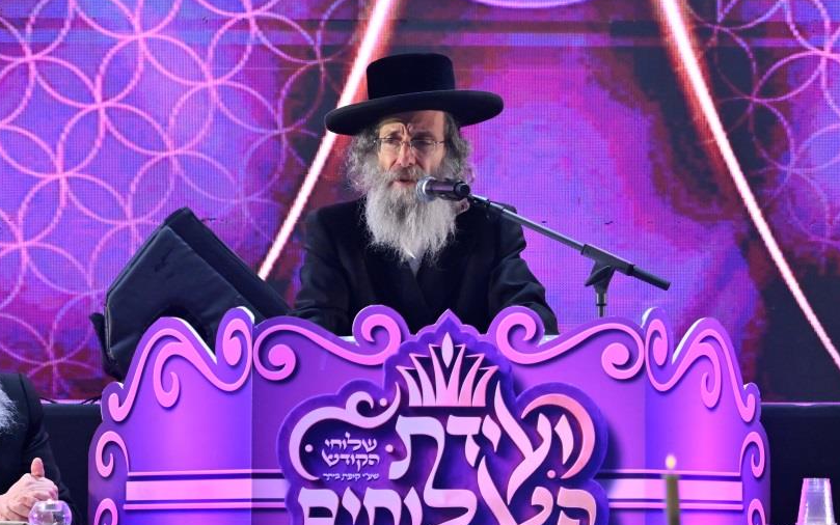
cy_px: 296
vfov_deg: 5.7
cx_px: 401
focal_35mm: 232
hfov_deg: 9.0
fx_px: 5312
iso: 640
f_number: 4
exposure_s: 1/160
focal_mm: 120
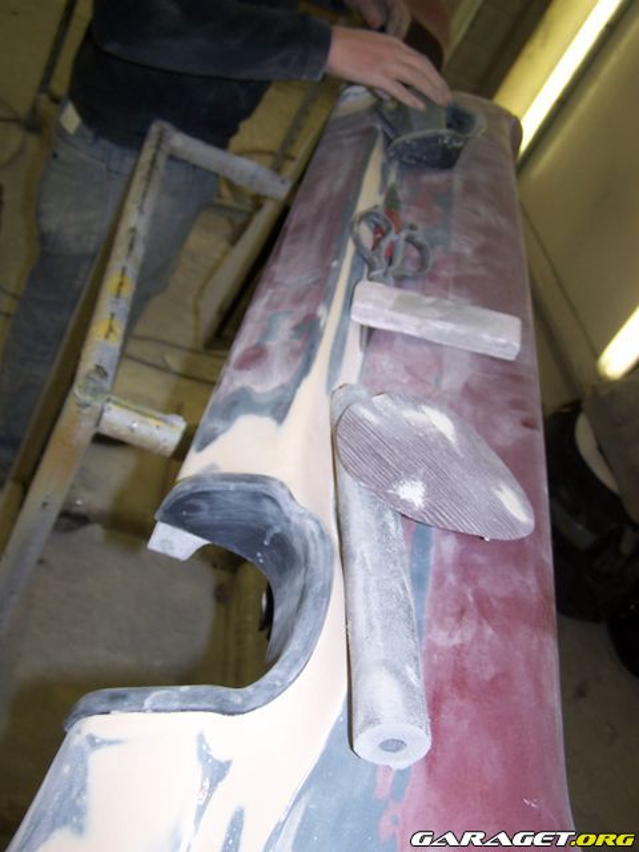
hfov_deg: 37.7
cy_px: 426
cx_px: 320
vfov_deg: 49.0
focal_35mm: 38
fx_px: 935
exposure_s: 1/60
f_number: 2.8
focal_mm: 6.3
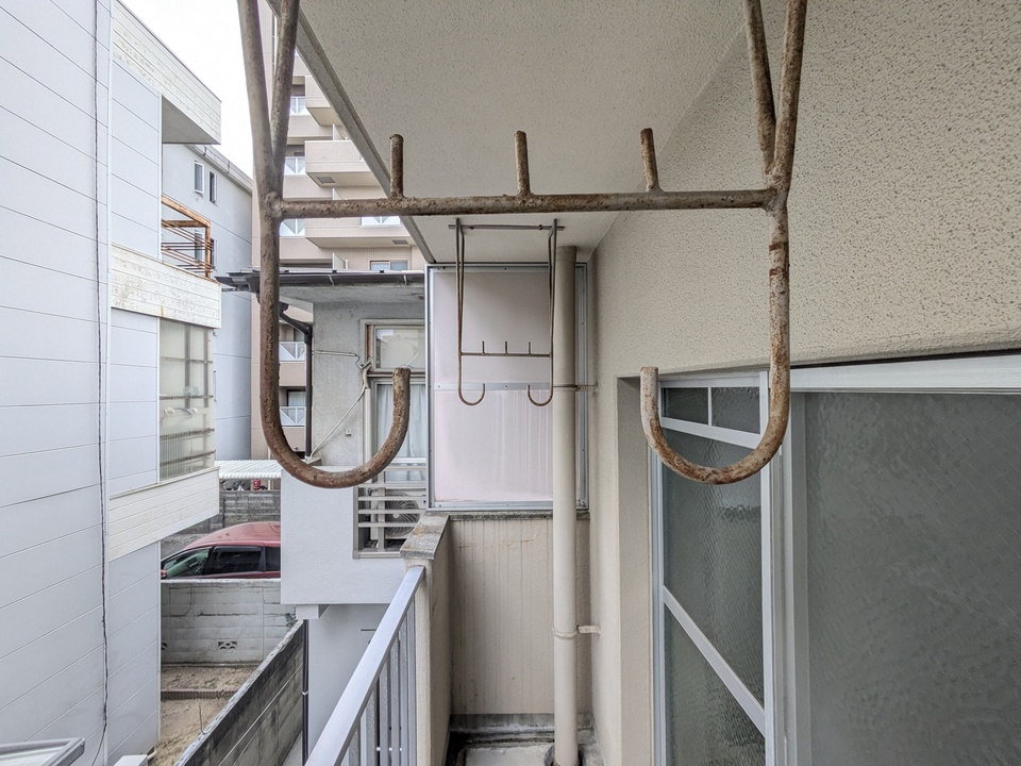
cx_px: 510
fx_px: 413
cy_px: 383
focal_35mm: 14
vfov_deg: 85.7
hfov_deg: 102.1
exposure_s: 1/120
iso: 81
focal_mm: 1.83
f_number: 2.2
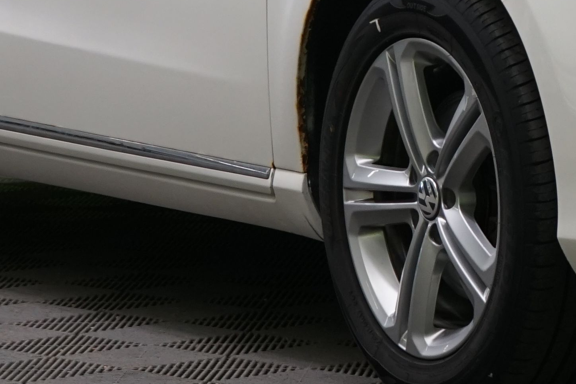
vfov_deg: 4.7
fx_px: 4641
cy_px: -120
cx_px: 601
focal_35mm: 290
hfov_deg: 7.1
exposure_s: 1/50
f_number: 5.6
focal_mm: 70
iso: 640
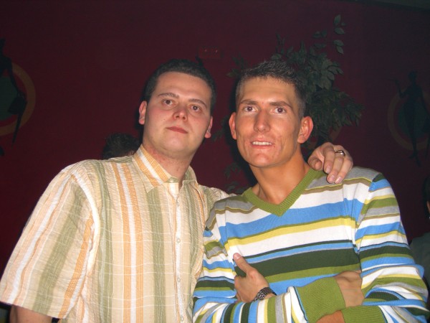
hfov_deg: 49.0
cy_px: 162
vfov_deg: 37.7
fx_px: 472
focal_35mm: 38
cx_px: 215
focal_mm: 7.9
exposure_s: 1/60
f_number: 2.8
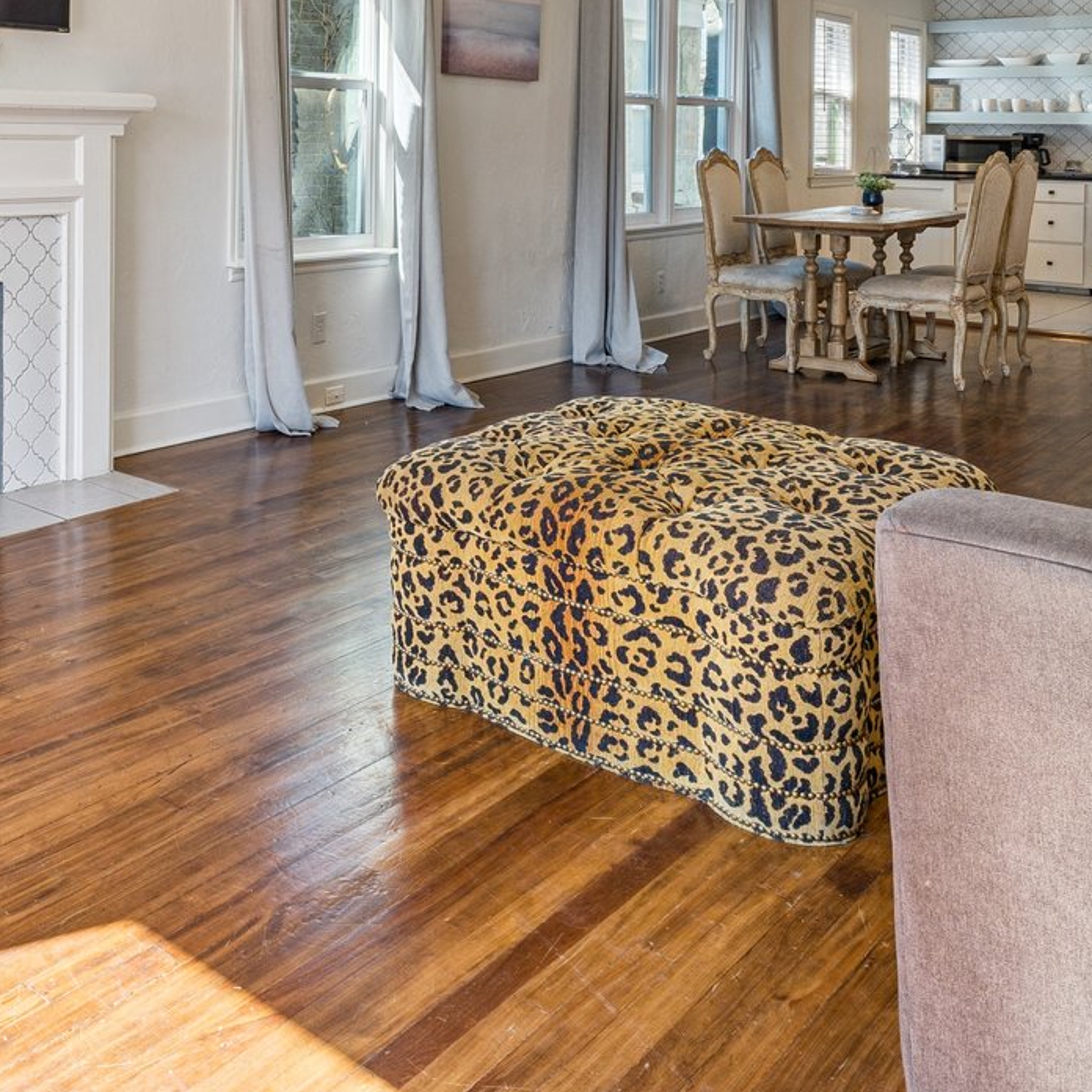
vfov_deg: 43.7
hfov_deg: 44.2
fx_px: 1249
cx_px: 173
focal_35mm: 35
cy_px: 140
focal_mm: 14
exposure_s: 1/50
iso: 200
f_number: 10
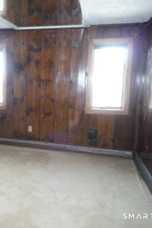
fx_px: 221
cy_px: 114
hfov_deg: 36.1
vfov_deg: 54.4
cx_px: 23
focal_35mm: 35
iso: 500
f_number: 2.8
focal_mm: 4.4
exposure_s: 1/30
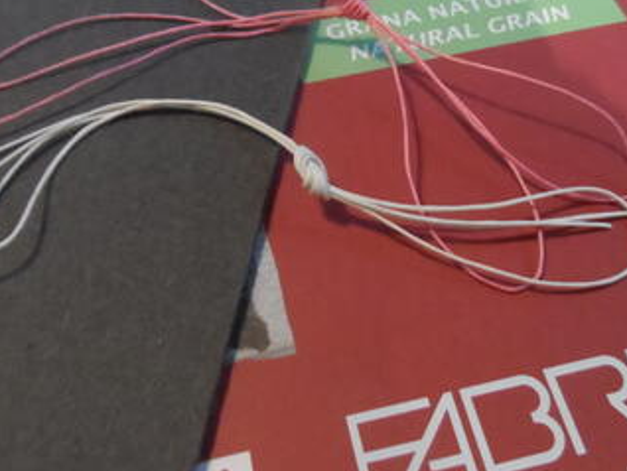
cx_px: 298
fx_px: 616
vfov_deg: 41.5
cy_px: 175
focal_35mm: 34
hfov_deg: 53.9
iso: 800
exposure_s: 1/30
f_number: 3.2
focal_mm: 4
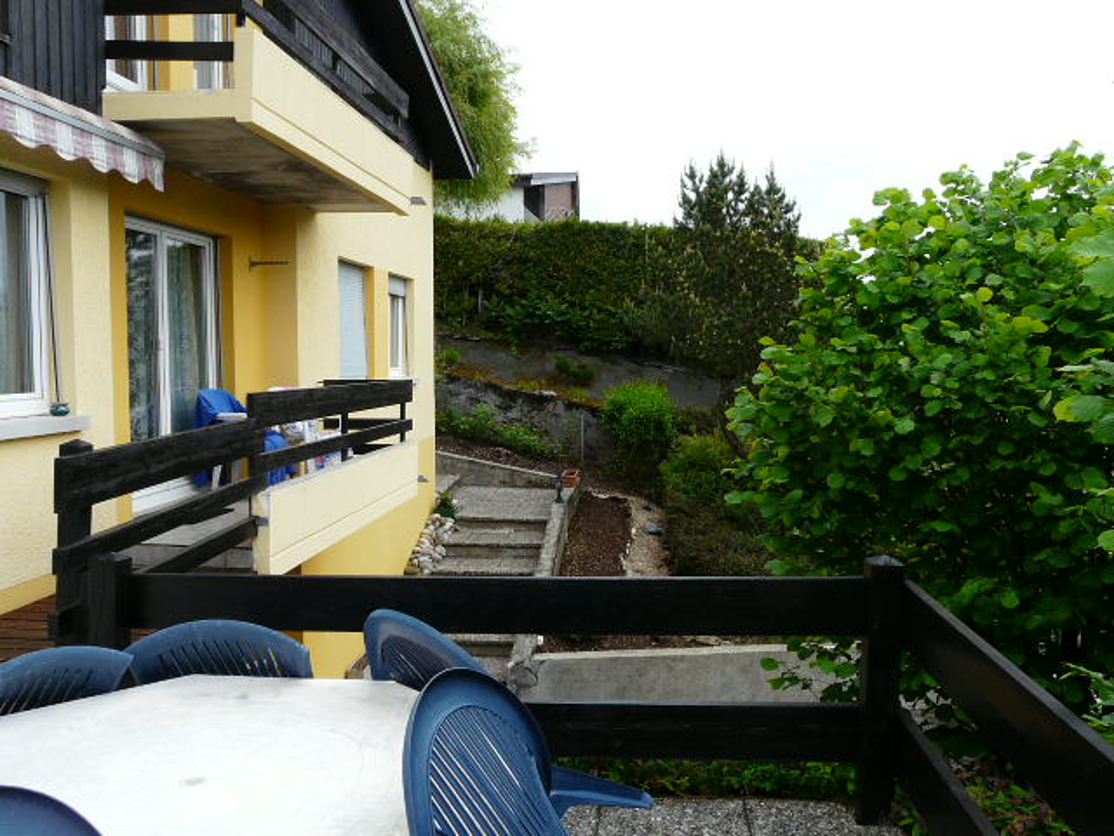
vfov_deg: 46.8
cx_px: 557
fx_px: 965
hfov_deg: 60.0
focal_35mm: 30
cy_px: 418
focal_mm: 4.6
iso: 100
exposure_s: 1/200
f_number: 4.5
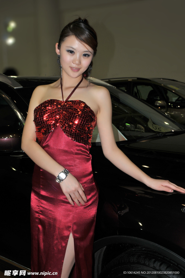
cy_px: 139
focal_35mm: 45
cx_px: 92
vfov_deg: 43.7
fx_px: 348
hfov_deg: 29.8
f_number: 8
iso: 200
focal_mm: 30
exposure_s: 1/60
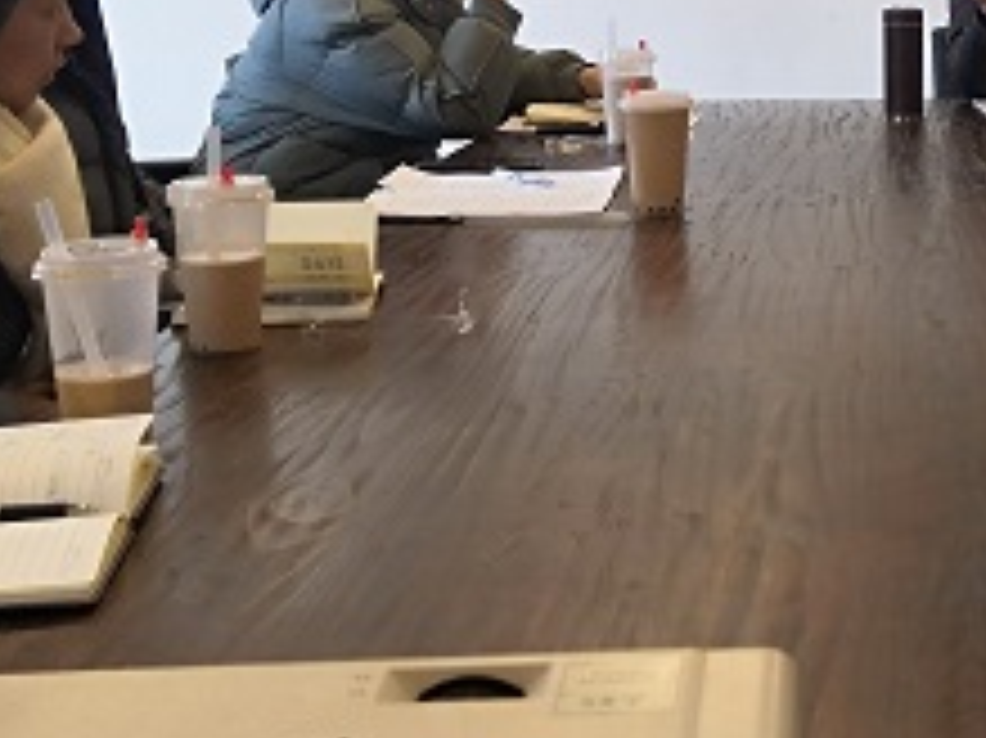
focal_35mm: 79
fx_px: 2249
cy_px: 99
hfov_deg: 23.3
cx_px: 1063
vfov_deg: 18.4
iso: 160
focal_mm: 3.95
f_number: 1.8
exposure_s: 1/50
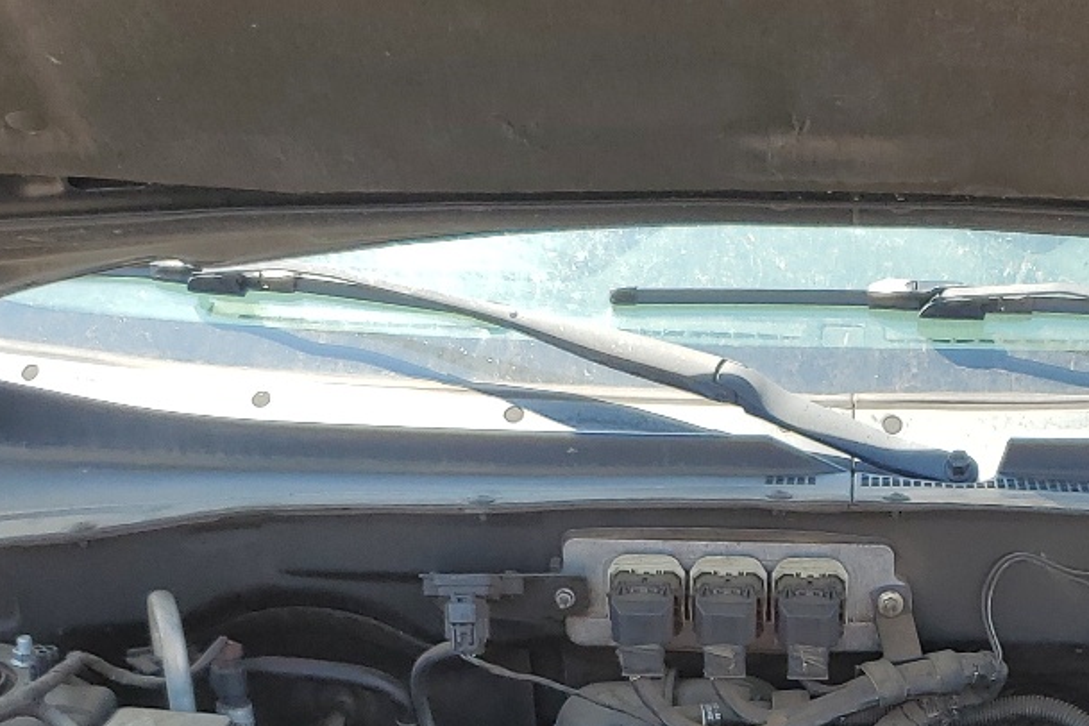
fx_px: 2148
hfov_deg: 27.9
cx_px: 874
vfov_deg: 18.0
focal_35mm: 71
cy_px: 926
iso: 50
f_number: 1.5
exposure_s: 1/625
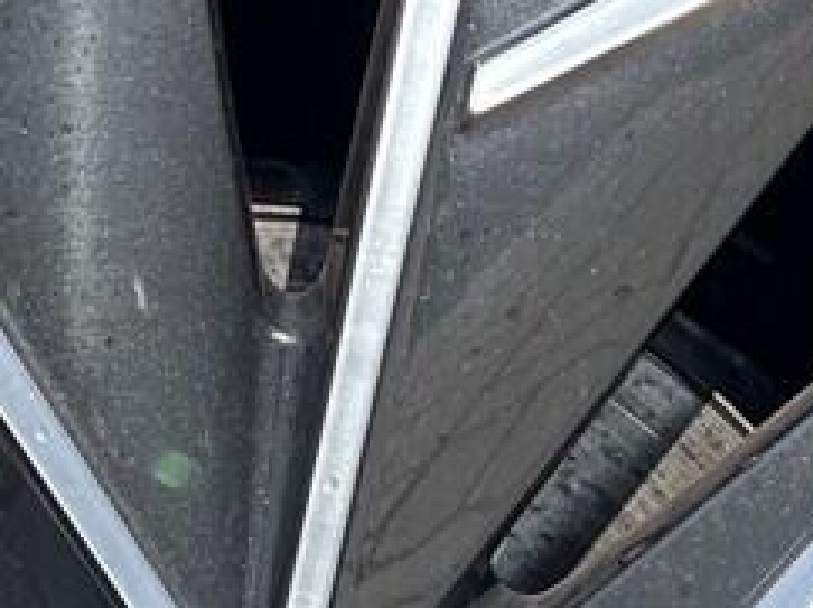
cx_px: 376
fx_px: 3637
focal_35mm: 155
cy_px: 820
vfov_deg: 9.4
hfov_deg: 12.8
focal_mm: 5.7
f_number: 1.5
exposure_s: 1/1295
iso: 50
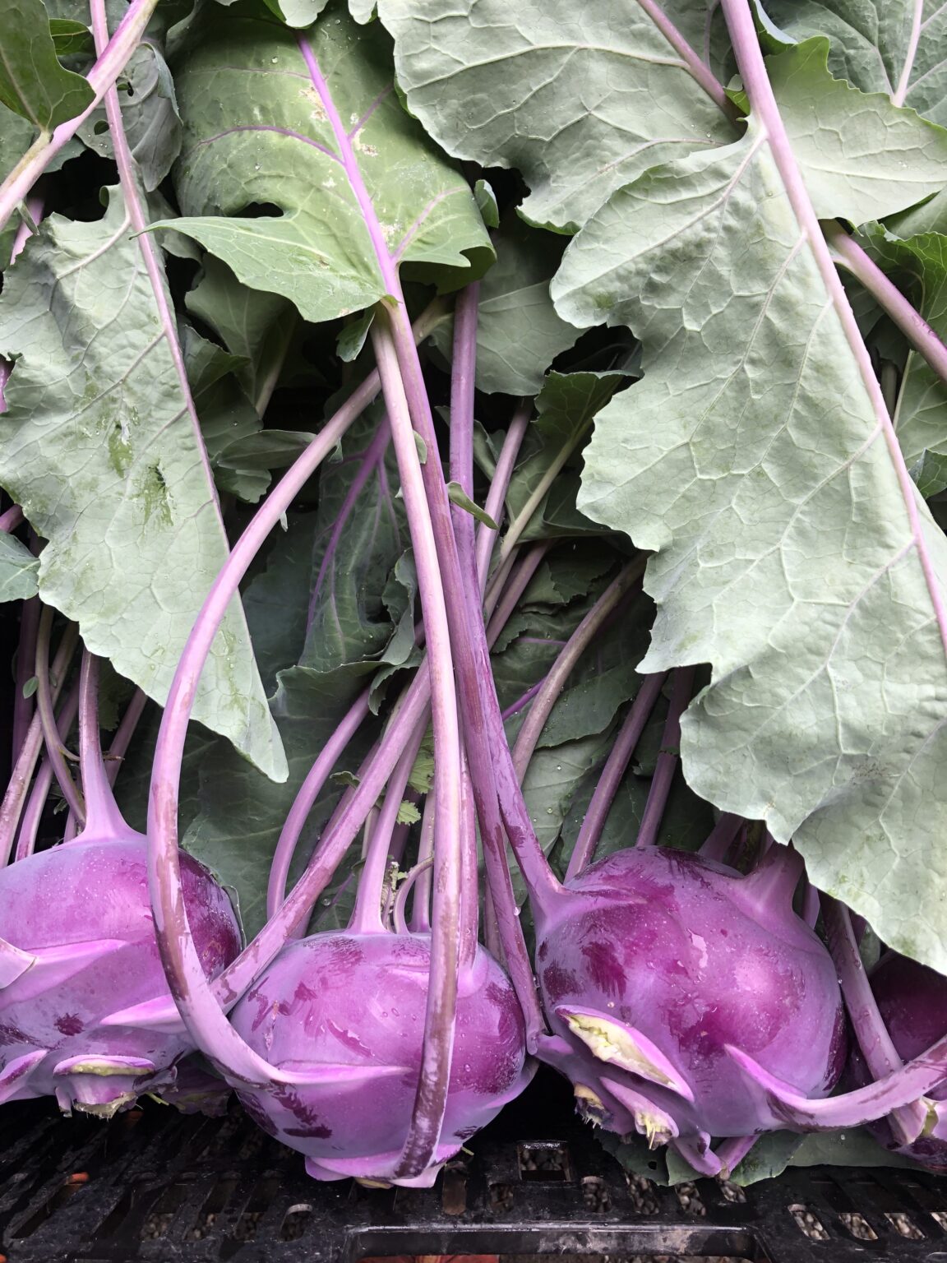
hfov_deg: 49.7
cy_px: 632
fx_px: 1021
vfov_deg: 63.4
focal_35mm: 28
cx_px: 474
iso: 25
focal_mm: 3.99
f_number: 1.8
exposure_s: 1/120
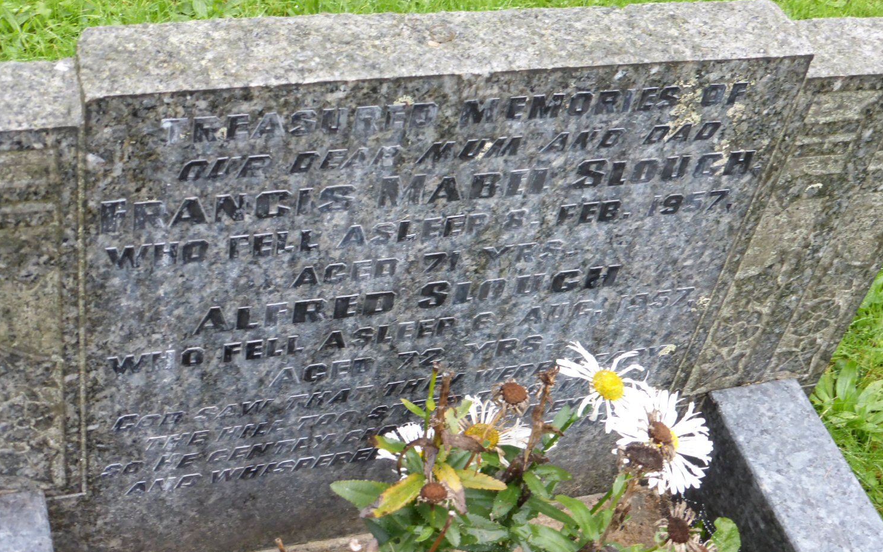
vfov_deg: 22.8
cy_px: 285
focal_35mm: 57
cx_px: 437
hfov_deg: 35.7
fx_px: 1372
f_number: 4.4
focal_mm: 9
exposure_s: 1/60
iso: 320
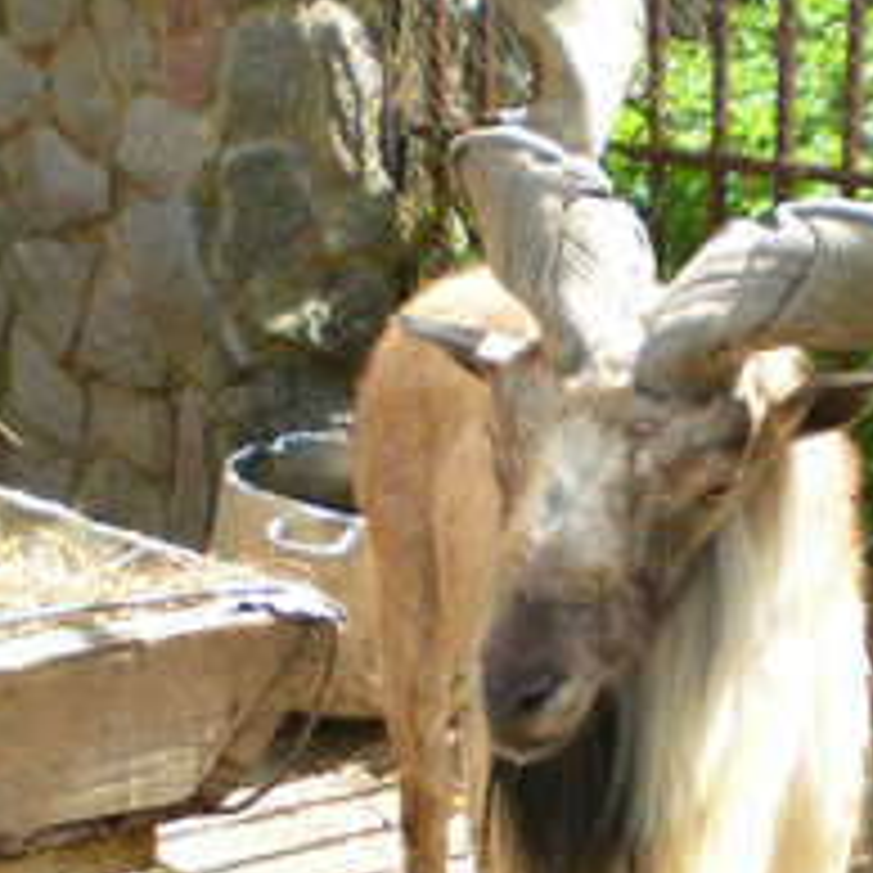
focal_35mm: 78
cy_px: 752
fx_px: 2226
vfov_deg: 21.8
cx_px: 603
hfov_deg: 22.1
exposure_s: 1/160
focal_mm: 6.3
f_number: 3.1
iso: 64
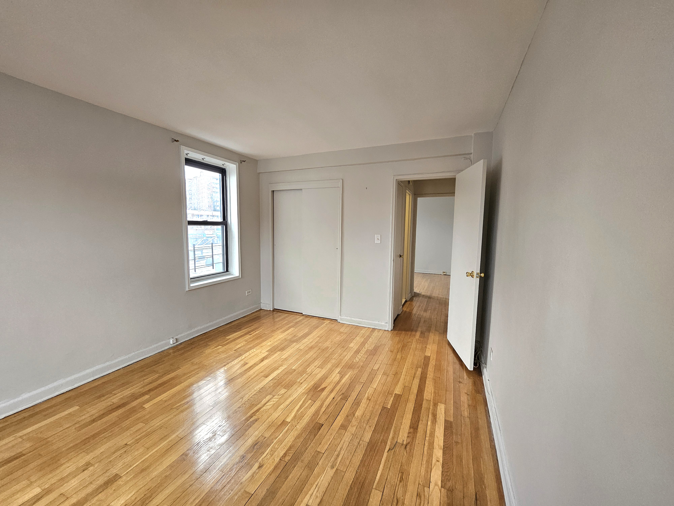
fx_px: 253
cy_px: 253
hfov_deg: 106.2
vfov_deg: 89.9
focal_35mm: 13
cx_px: 337
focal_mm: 1.7
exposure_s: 1/60.2
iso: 80
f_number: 2.2
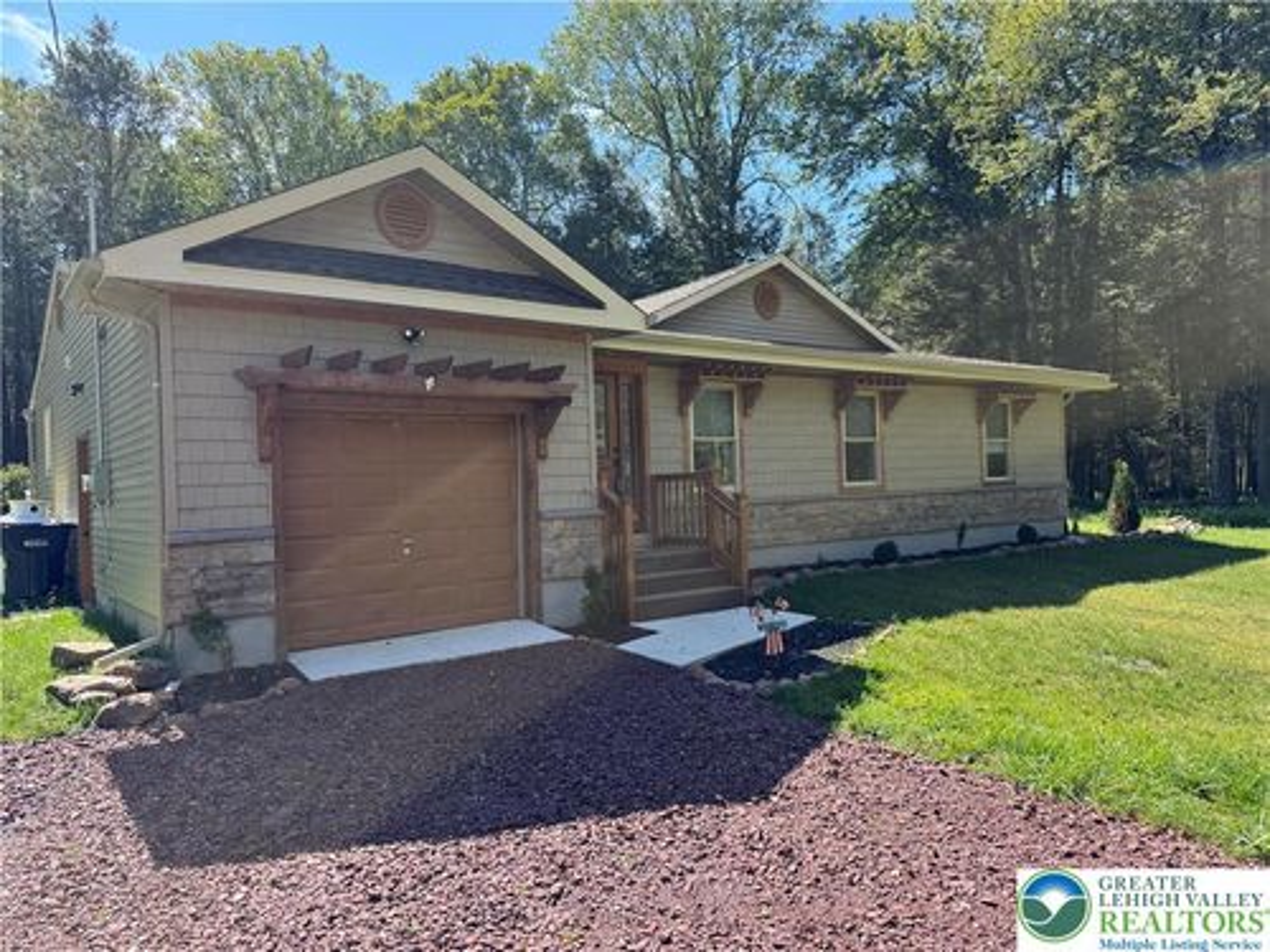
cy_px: 476
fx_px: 881
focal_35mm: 24
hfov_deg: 71.6
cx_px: 635
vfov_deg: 56.8
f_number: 1.78
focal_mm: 6.76
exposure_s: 1/1059
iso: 80
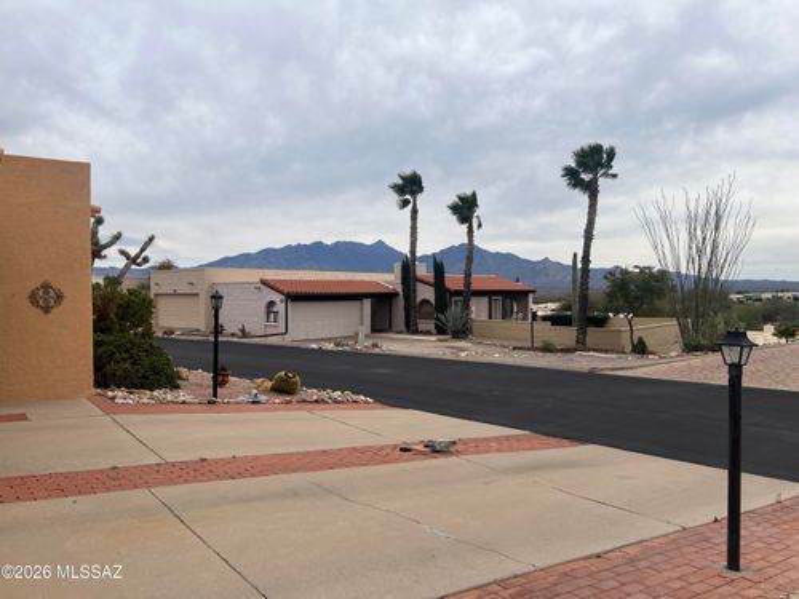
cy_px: 300
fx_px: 600
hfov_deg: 67.3
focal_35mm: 26
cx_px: 400
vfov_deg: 53.1
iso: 50
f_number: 1.5
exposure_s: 1/5076
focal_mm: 5.7
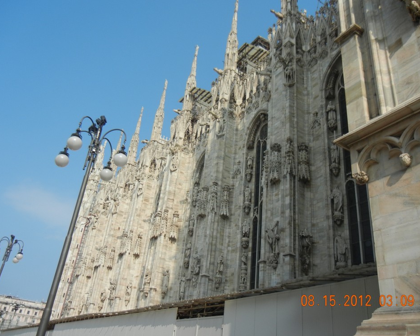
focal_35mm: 32
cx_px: 212
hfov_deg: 55.7
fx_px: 398
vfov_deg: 45.8
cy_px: 164
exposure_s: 1/454
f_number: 7
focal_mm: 5.4
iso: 160
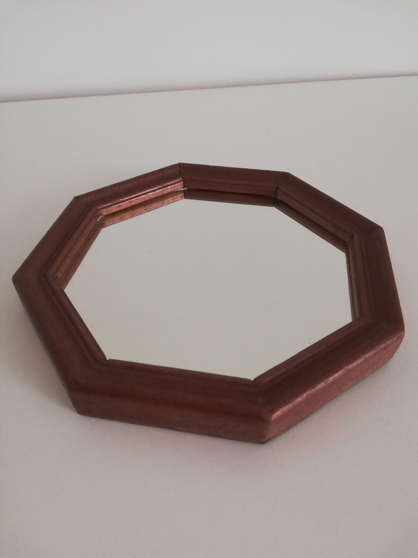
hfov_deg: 53.1
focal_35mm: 26
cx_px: 209
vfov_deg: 67.3
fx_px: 419
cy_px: 279
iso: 320
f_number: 2.2
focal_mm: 3.81
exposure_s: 1/25
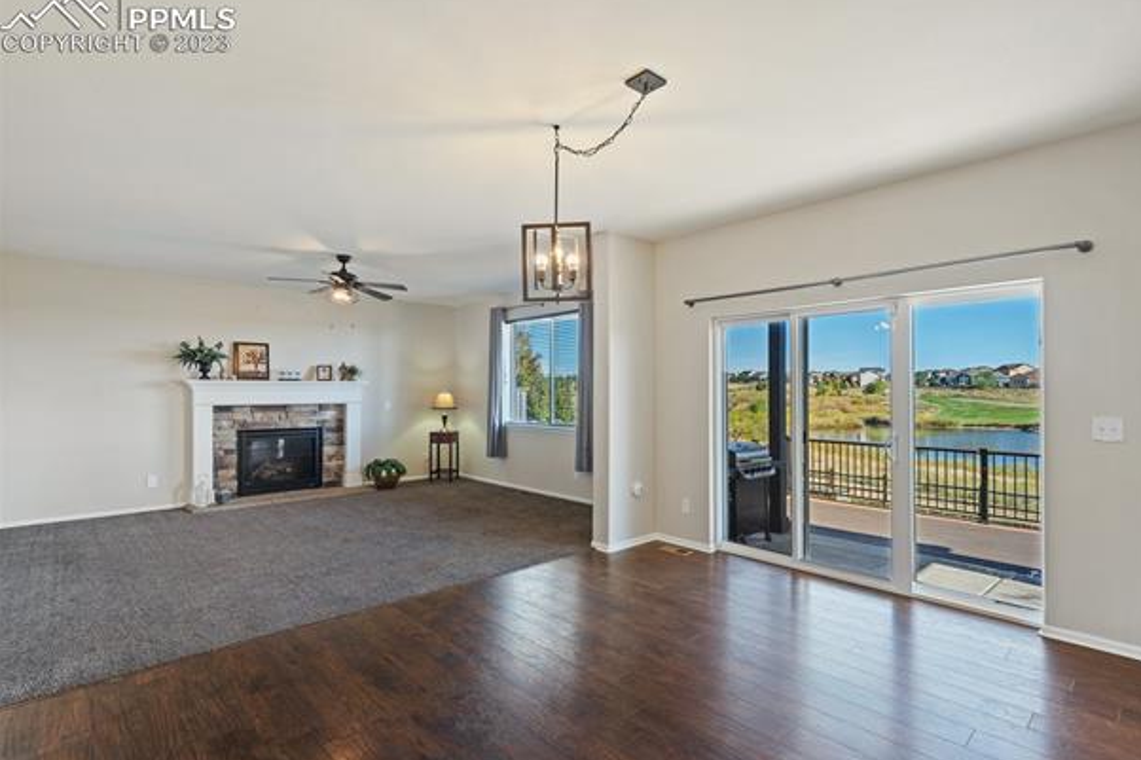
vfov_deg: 70.4
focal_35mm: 17
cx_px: 605
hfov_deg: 93.2
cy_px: 390
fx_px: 539
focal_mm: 16
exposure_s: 1/10
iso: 640
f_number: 6.7
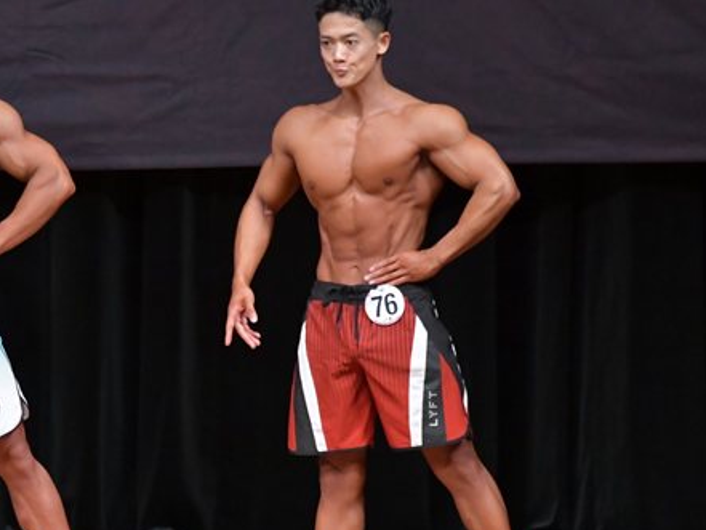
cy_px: 323
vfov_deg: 3.1
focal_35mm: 481
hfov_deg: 4.1
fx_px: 9813
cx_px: 106
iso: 5000
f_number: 5.6
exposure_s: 1/400
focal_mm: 190
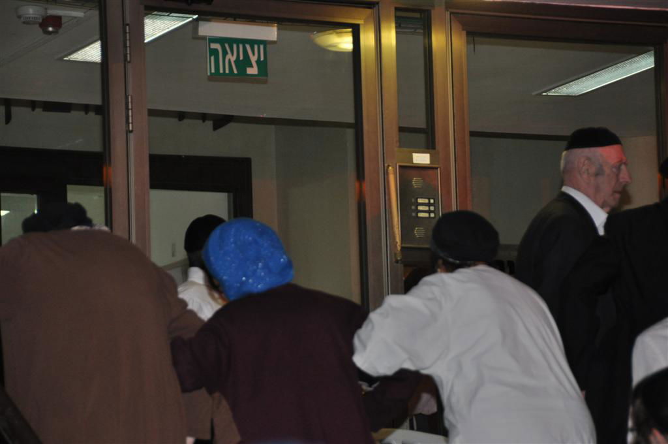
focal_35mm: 168
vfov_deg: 8.1
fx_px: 3113
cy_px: 222
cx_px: 334
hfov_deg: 12.2
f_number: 5.3
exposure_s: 1/60
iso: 800
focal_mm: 112
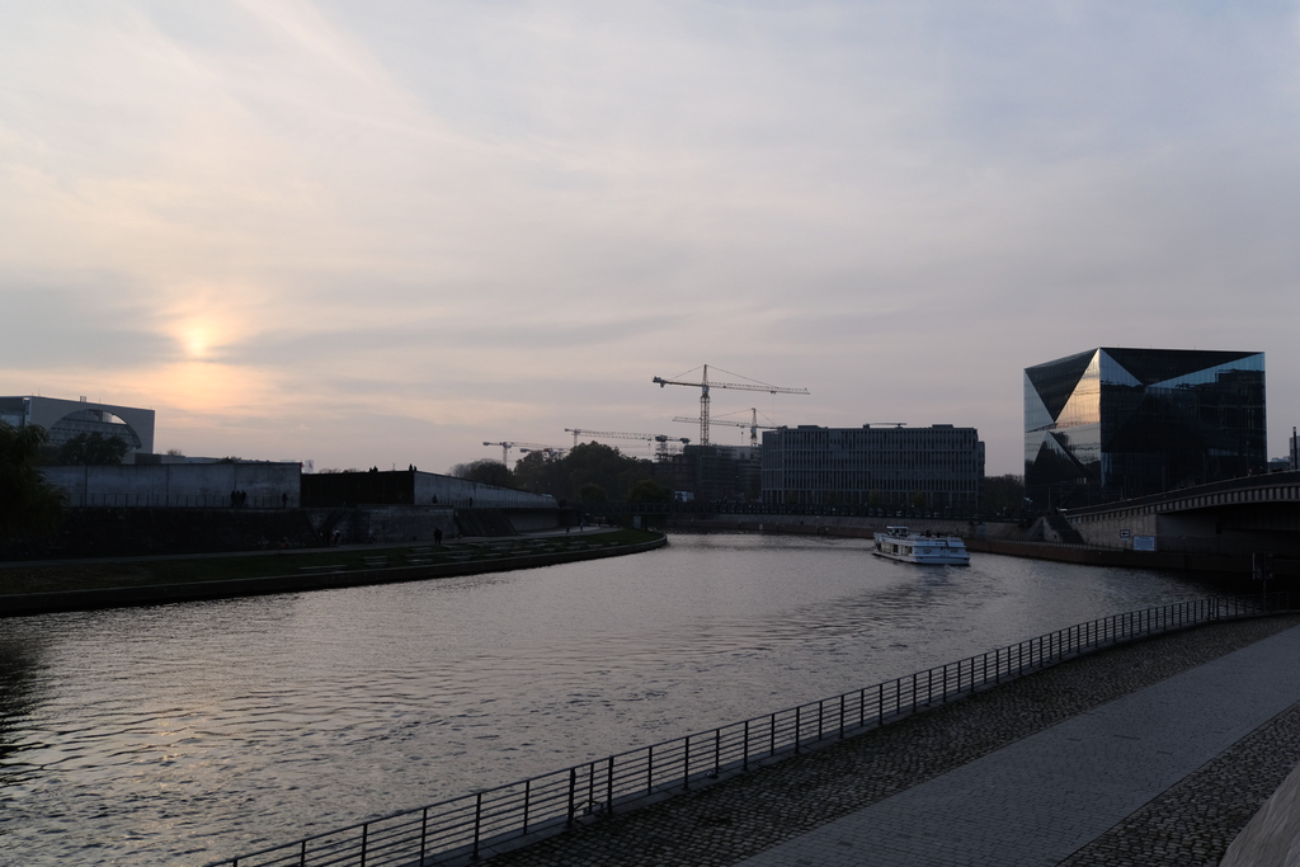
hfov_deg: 69.4
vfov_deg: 49.6
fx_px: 939
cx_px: 650
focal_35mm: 26
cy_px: 434
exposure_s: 1/1400
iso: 160
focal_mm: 17
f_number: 2.8
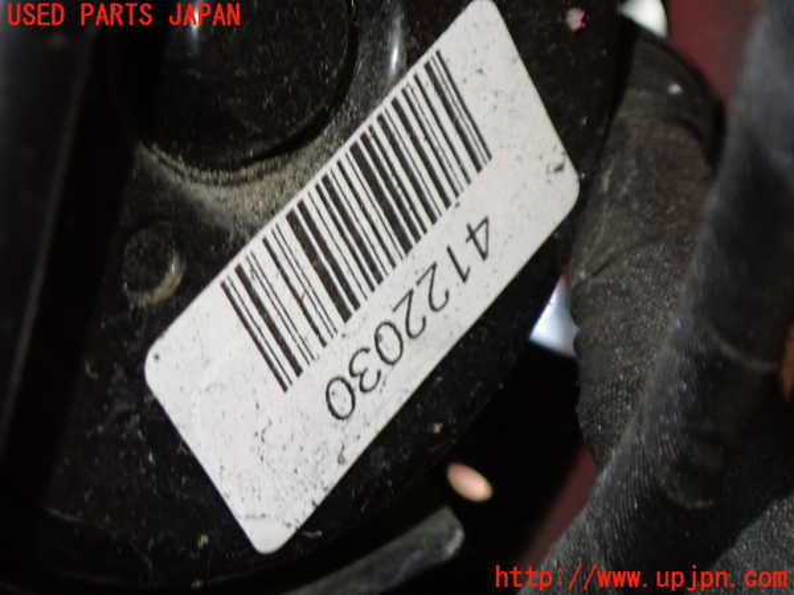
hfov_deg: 19.6
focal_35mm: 100
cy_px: 298
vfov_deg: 14.8
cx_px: 397
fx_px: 2294
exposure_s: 1/25
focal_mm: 18
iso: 1000
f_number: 4.9
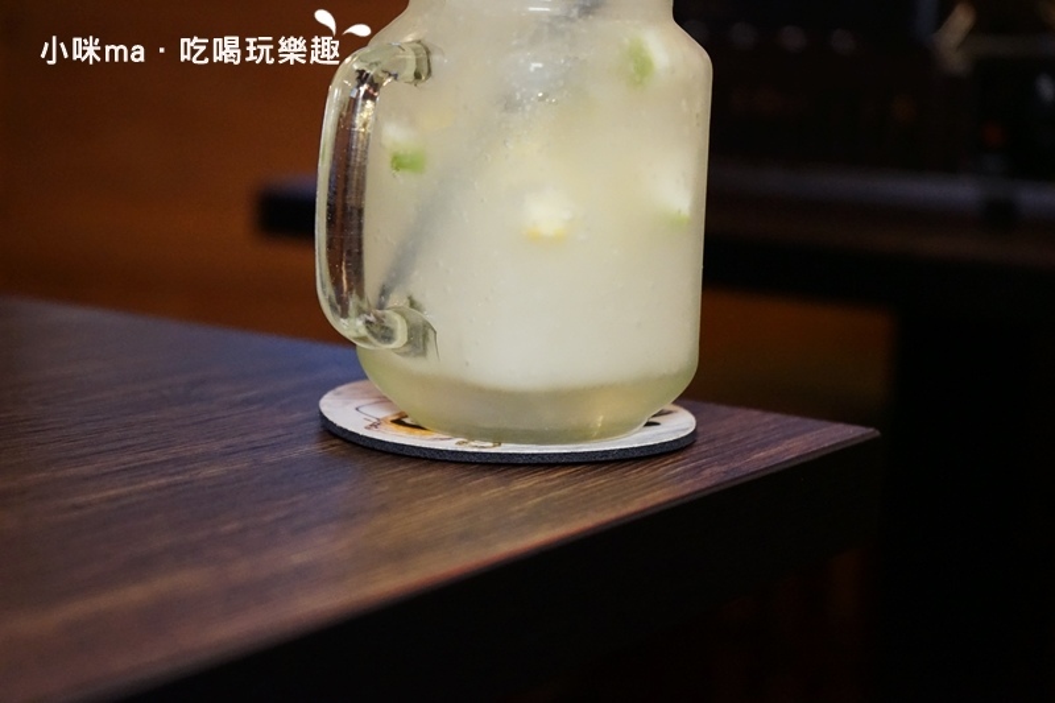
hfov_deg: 28.8
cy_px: 352
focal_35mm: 70
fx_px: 2051
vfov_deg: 19.4
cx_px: 528
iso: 6400
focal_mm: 70
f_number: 5.6
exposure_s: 1/60
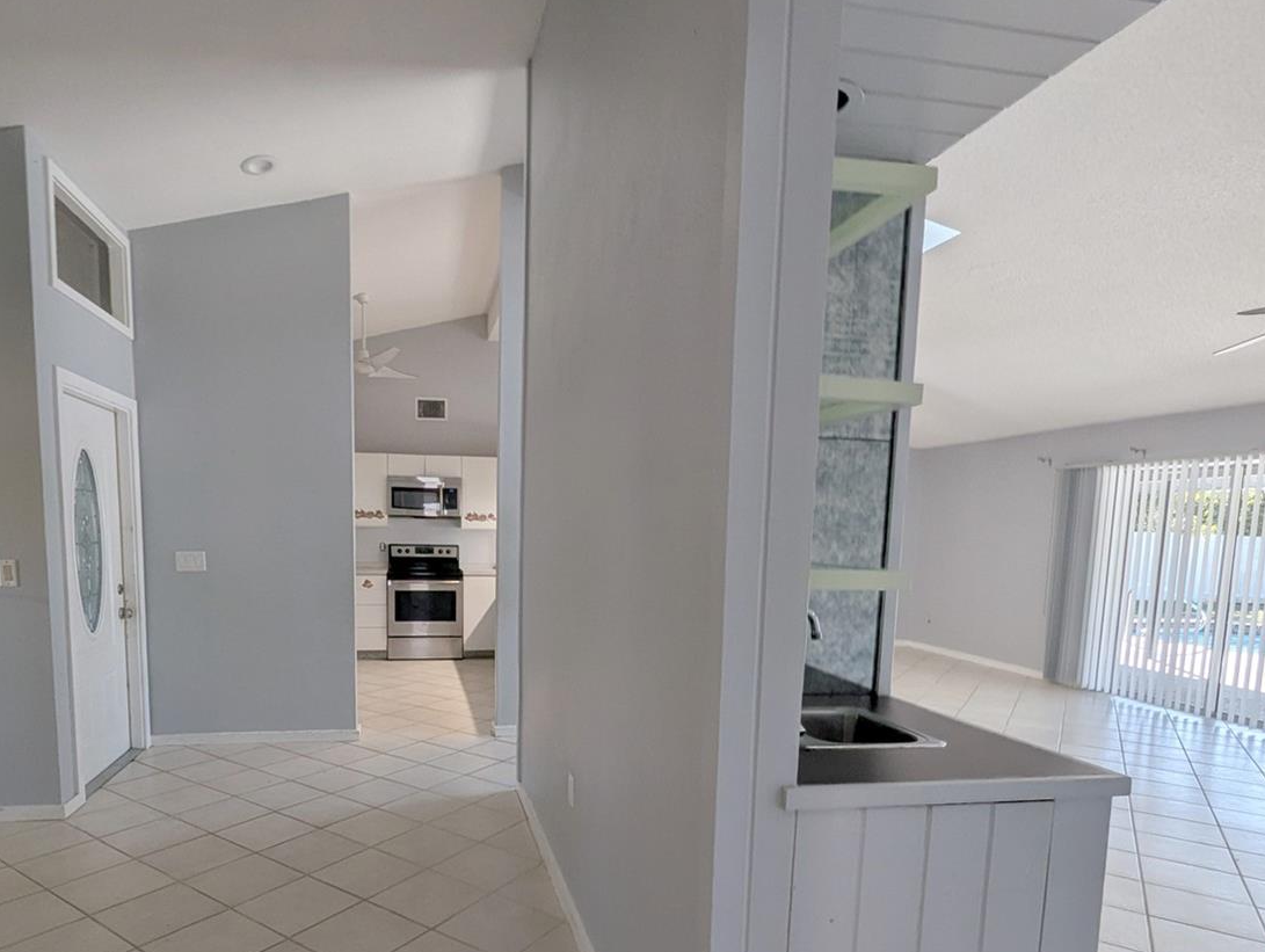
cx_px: 531
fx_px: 695
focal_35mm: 19
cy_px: 608
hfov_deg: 83.9
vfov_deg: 67.5
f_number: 2.2
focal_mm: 1.95
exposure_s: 1/140
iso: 42
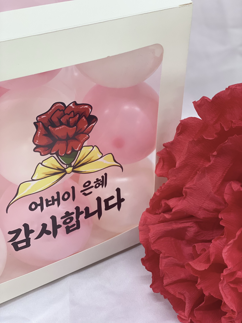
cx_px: 121
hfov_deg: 28.0
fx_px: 485
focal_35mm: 52
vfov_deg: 36.8
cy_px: 162
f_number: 2
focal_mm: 6
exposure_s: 1/120
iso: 200
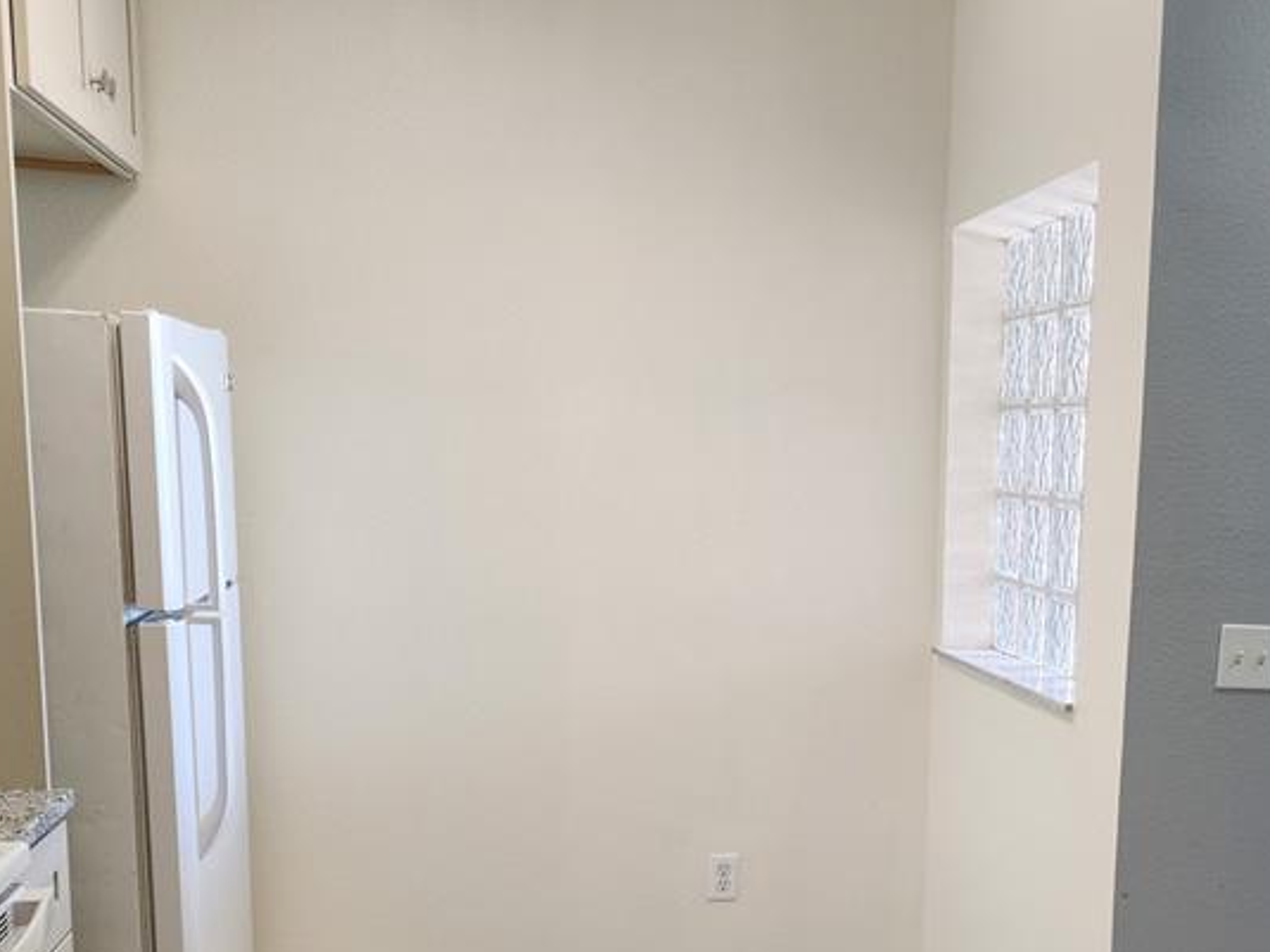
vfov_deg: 32.3
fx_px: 1614
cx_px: 1035
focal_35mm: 44
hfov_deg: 41.0
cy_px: 700
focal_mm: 6.4
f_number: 1.8
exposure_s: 1/120
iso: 160
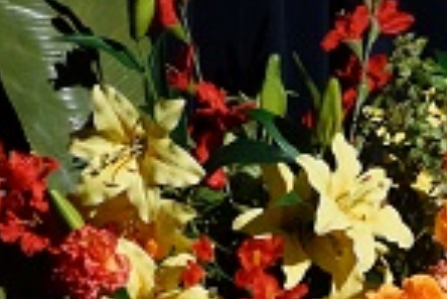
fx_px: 12777
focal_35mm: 1028
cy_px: 421
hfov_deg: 2.0
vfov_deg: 1.3
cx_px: 640
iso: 1600
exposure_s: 1/50
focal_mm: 200
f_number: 5.6
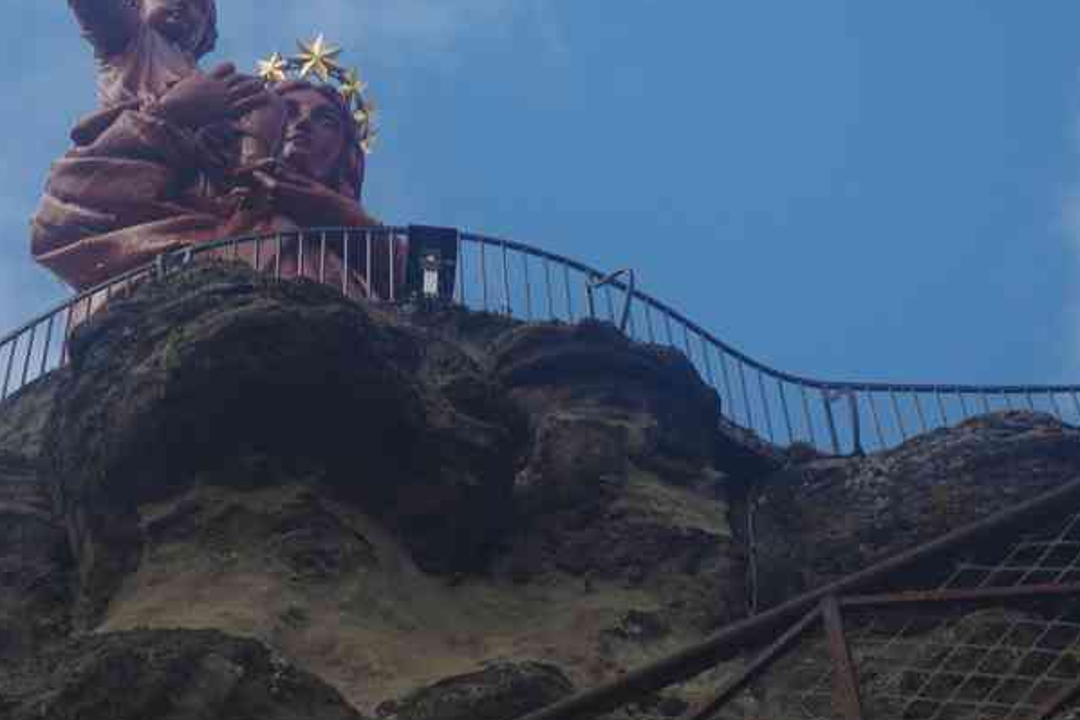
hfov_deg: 14.8
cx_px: 259
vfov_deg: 9.9
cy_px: 220
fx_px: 4136
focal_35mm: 138
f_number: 9
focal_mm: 55
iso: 200
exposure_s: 1/100
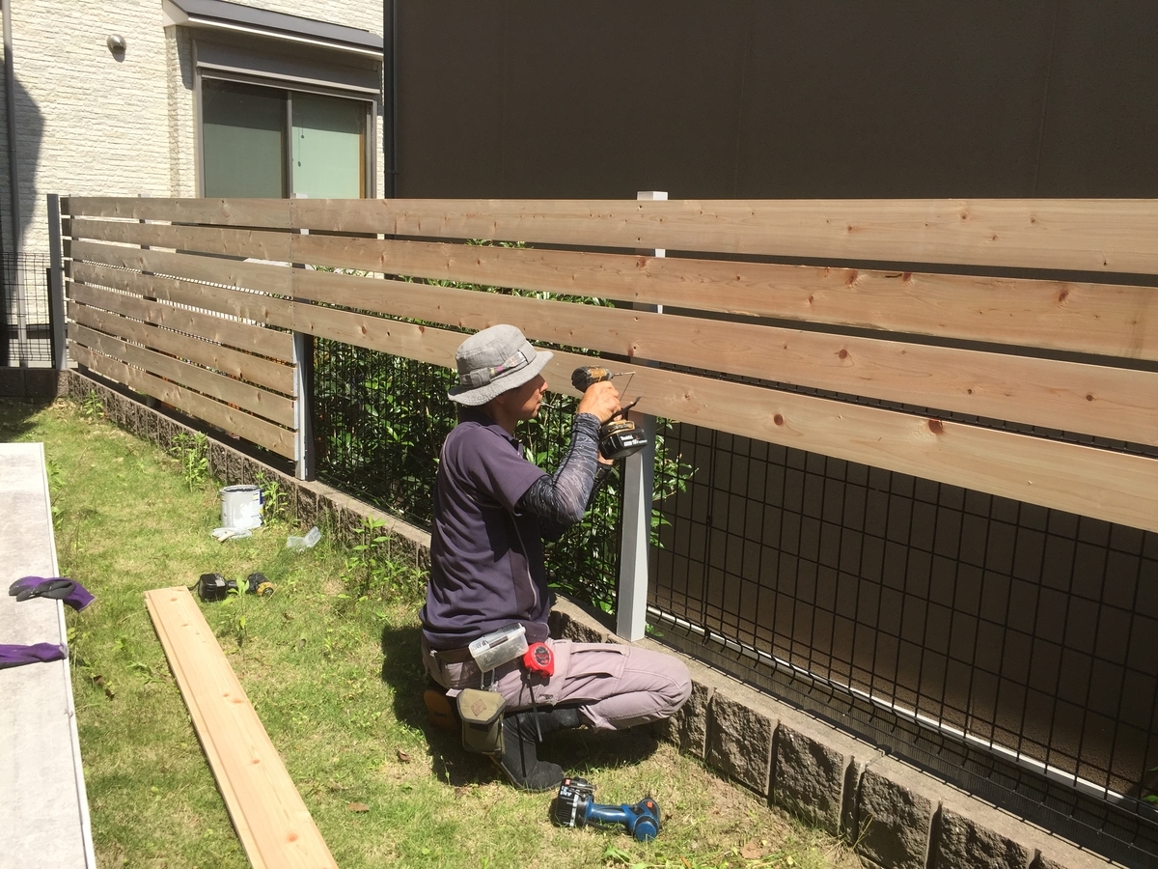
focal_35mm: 29
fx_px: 970
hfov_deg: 61.7
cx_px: 579
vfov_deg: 48.2
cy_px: 434
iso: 32
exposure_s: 1/1412
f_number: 2.2
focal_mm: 4.15
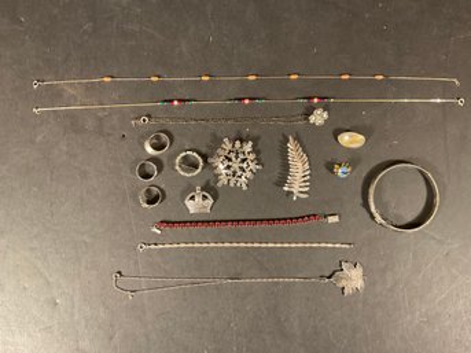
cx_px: 236
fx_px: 394
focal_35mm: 29
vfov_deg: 48.2
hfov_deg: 61.7
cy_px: 176
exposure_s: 1/60
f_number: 1.8
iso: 160
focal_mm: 3
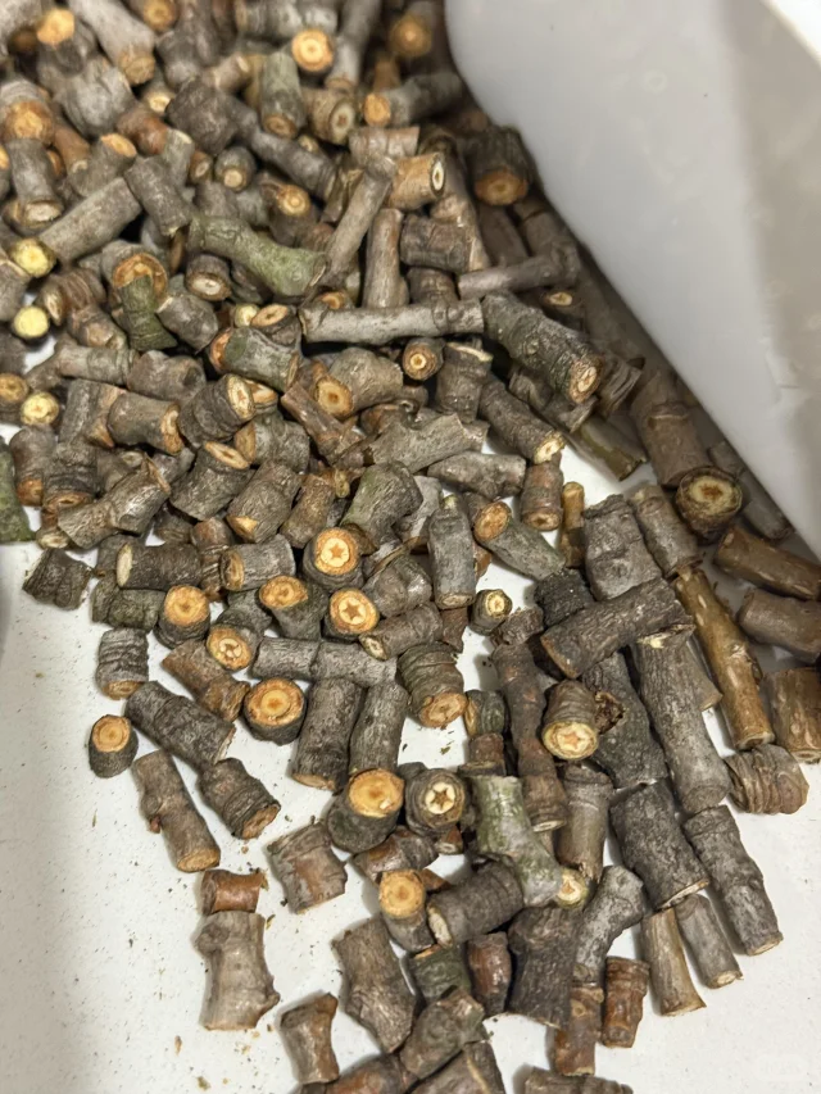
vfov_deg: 39.7
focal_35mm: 48
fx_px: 1518
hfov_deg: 30.3
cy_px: 547
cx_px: 410
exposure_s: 1/33
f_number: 1.78
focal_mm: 6.76
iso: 400
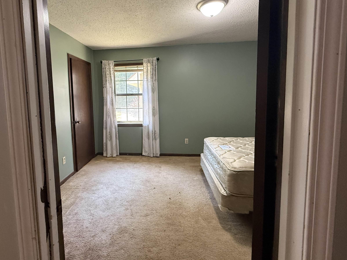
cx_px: 148
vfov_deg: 71.3
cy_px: 112
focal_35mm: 18
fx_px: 180
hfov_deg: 87.2
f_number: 2.2
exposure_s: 1/60
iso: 320
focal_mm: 2.22
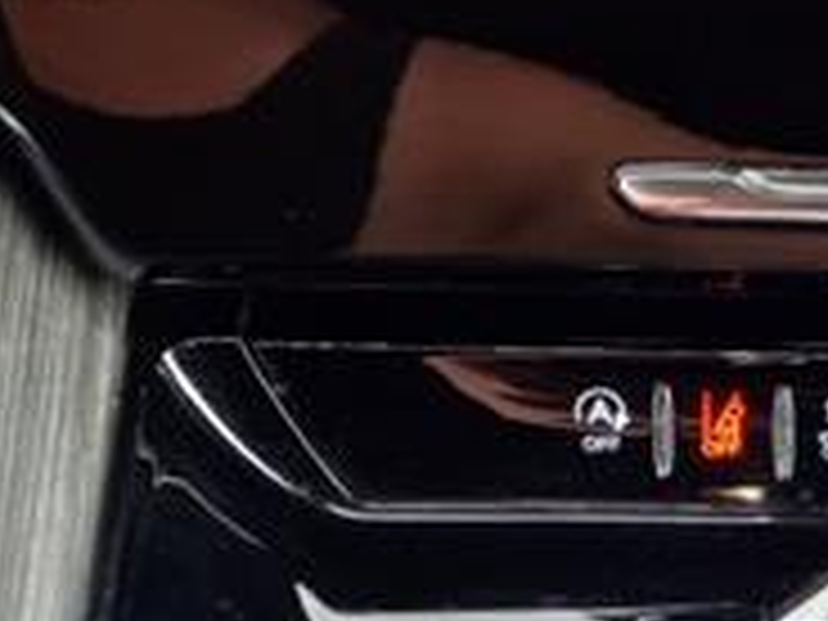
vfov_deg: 15.2
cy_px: 734
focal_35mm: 94
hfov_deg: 19.6
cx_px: 999
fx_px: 2248
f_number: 1.9
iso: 40
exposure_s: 1/120
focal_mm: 3.58
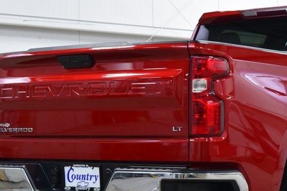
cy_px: 149
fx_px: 981
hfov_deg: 16.4
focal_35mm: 123
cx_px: 261
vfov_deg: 11.1
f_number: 6.3
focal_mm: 36
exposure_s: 1/15
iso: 640
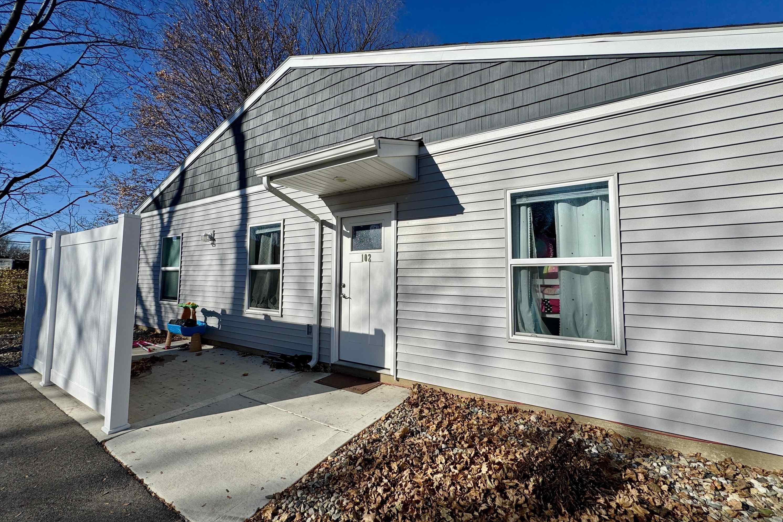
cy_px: 255
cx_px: 382
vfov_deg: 77.3
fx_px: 326
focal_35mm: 15
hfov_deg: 100.4
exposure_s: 1/3906
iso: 40
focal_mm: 2.22
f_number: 2.2
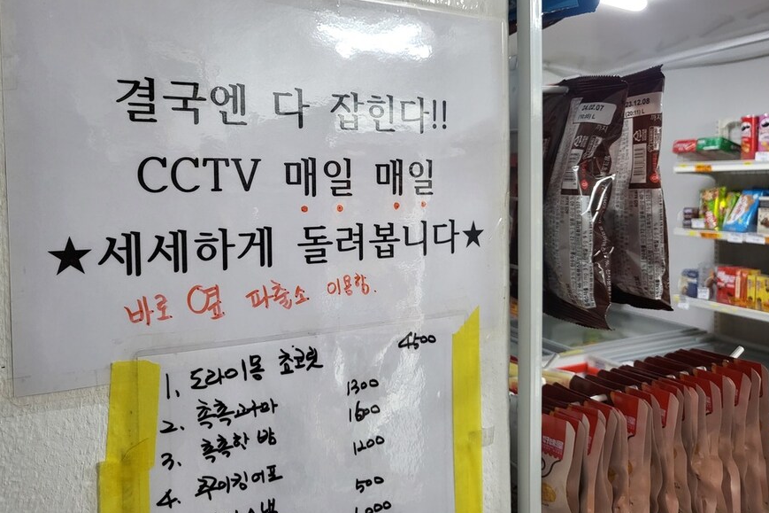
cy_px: 226
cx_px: 381
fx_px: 598
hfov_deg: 65.5
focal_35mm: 28
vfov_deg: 46.3
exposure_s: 1/120
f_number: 1.8
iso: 160
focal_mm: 4.25
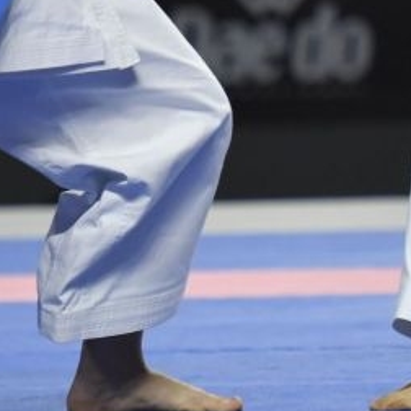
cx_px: 682
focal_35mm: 1002
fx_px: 13460
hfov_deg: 1.7
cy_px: -267
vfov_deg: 1.7
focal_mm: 165
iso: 800
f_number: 2.8
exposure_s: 1/800
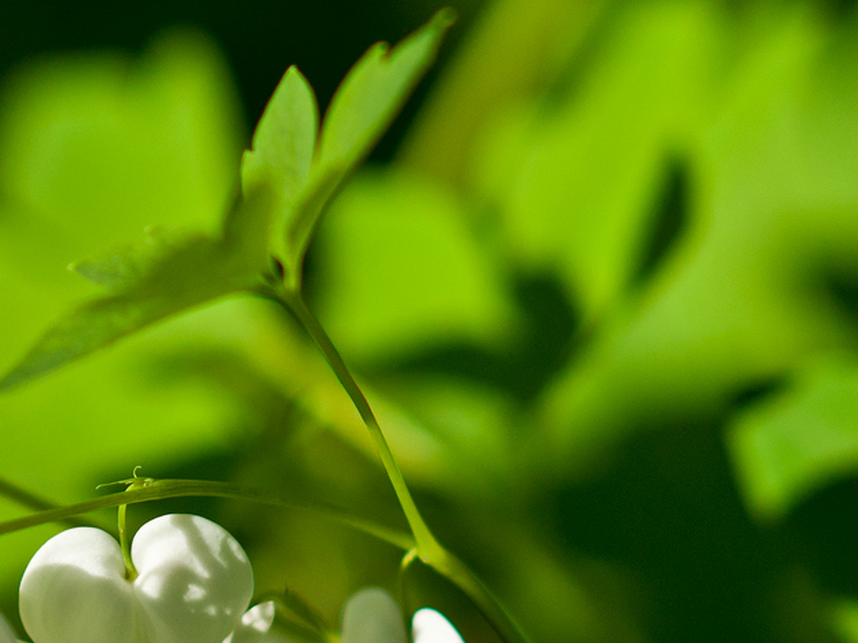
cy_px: 632
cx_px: 109
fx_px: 11477
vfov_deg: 3.2
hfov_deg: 4.3
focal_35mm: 463
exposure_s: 1/6400
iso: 250
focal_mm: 135
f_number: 2.2
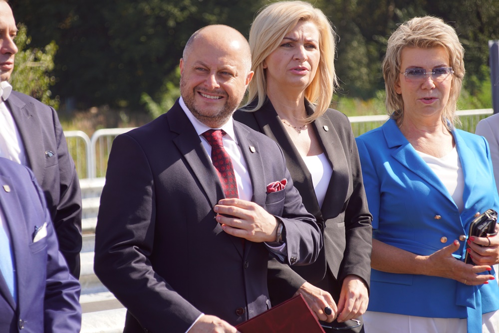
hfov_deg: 13.7
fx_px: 2079
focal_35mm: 150
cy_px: 166
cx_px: 250
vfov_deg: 9.2
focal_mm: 100
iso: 100
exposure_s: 1/200
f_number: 5.6
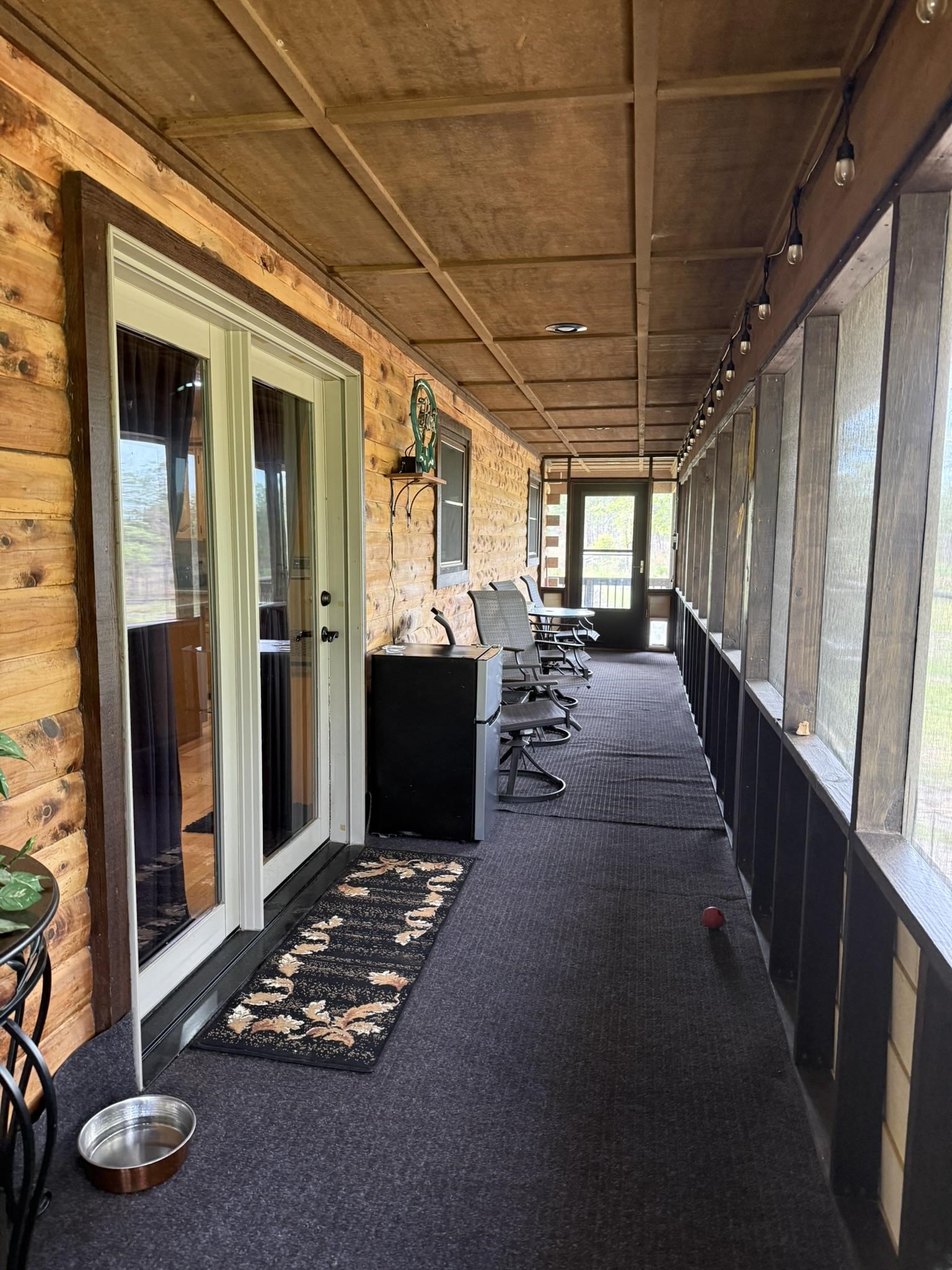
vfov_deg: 71.6
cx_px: 476
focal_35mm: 24
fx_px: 880
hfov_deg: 56.8
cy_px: 635
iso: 320
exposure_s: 1/60
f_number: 1.78
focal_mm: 6.76
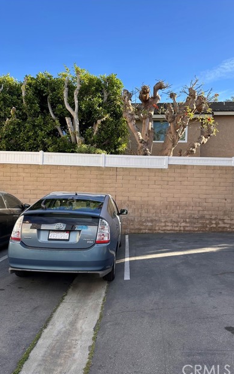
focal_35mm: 26
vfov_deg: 70.4
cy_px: 188
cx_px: 139
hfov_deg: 47.3
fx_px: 265
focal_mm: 6.86
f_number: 1.78
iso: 80
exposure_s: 1/1241
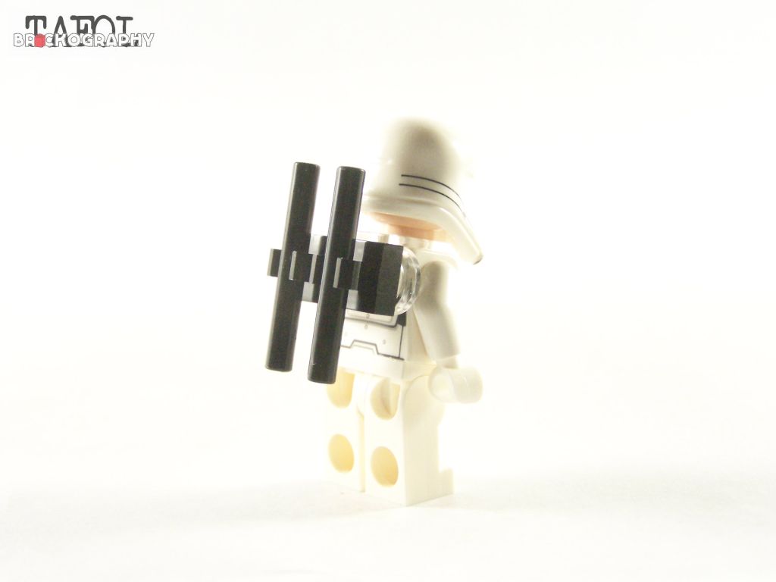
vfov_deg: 21.9
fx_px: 1502
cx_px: 388
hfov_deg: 29.0
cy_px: 291
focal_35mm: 67
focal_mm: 11.1
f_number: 3.2
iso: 400
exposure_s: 1/60
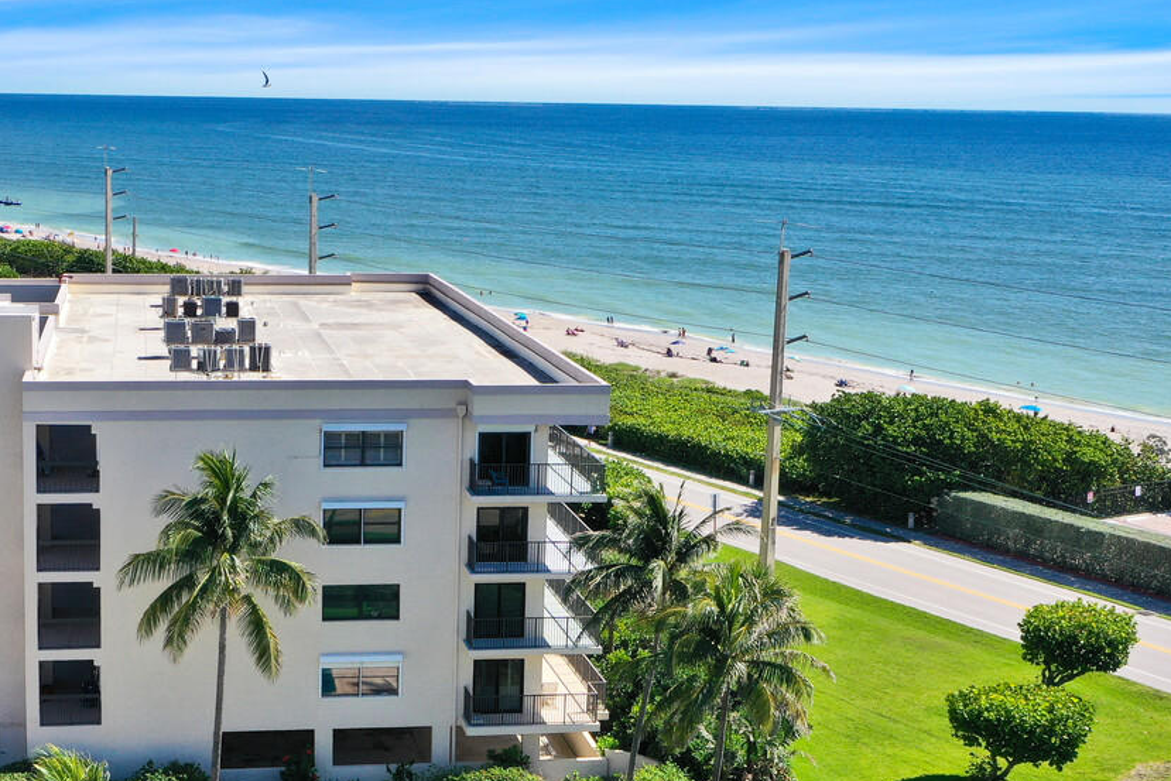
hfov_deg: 36.7
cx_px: 451
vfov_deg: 24.6
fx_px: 1757
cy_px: 648
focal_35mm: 54
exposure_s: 1/500
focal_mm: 10.26
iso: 100
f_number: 5.6
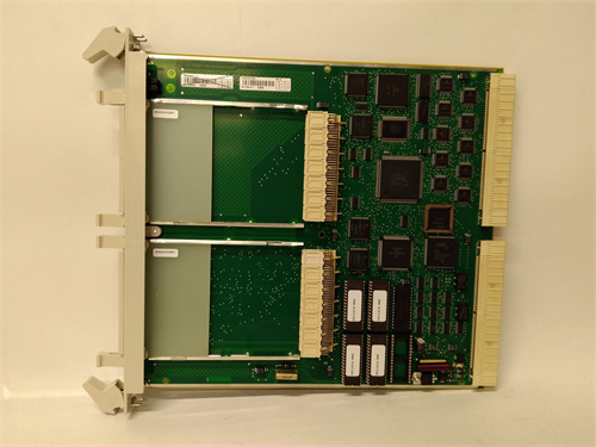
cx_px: 298
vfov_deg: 51.4
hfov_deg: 65.3
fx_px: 465
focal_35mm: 27
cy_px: 224
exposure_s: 1/33
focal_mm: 3.79
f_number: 2
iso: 231
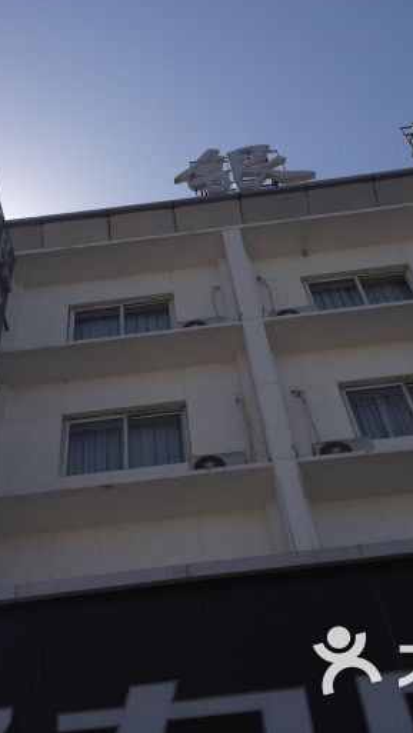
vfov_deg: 39.8
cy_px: 359
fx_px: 1011
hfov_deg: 23.1
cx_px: 171
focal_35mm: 52
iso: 50
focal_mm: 4.28
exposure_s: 1/3067
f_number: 2.4
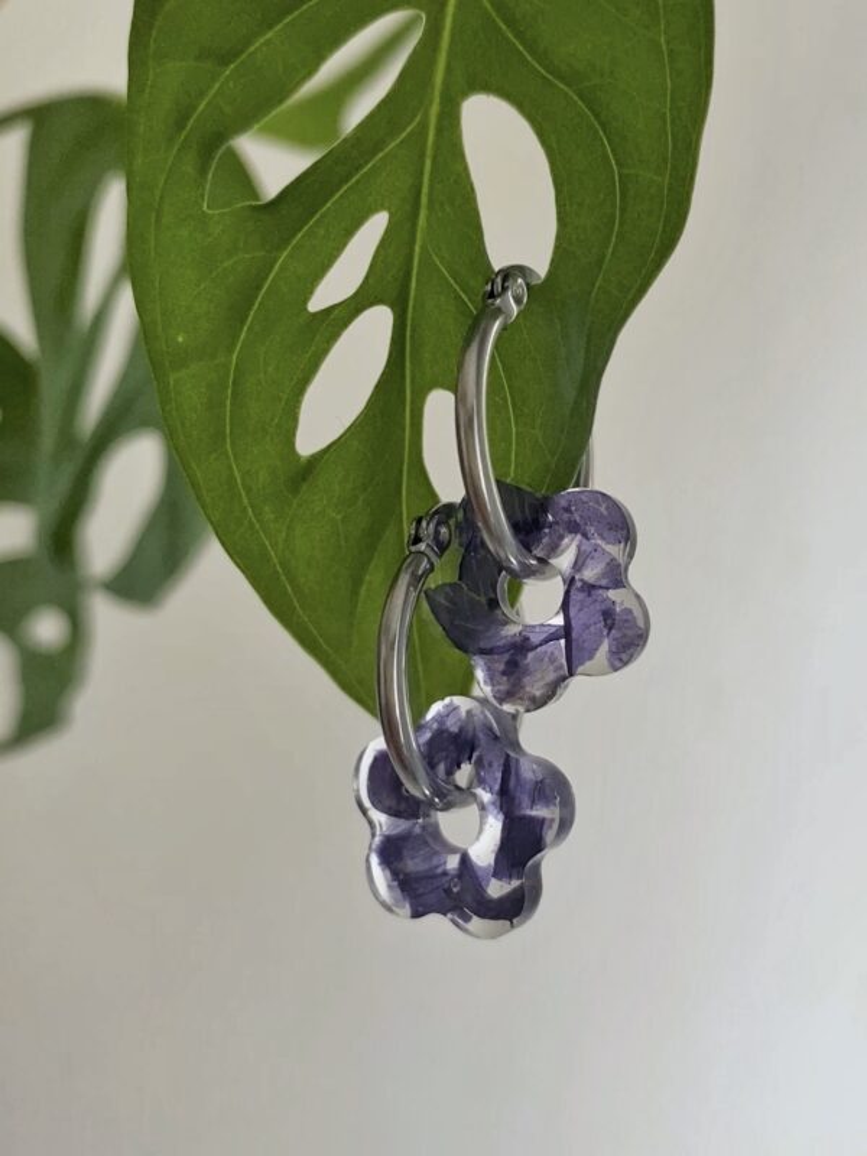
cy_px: 578
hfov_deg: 54.9
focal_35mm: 25
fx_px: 835
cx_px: 434
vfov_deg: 69.4
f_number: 1.8
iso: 125
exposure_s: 1/118
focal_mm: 4.25
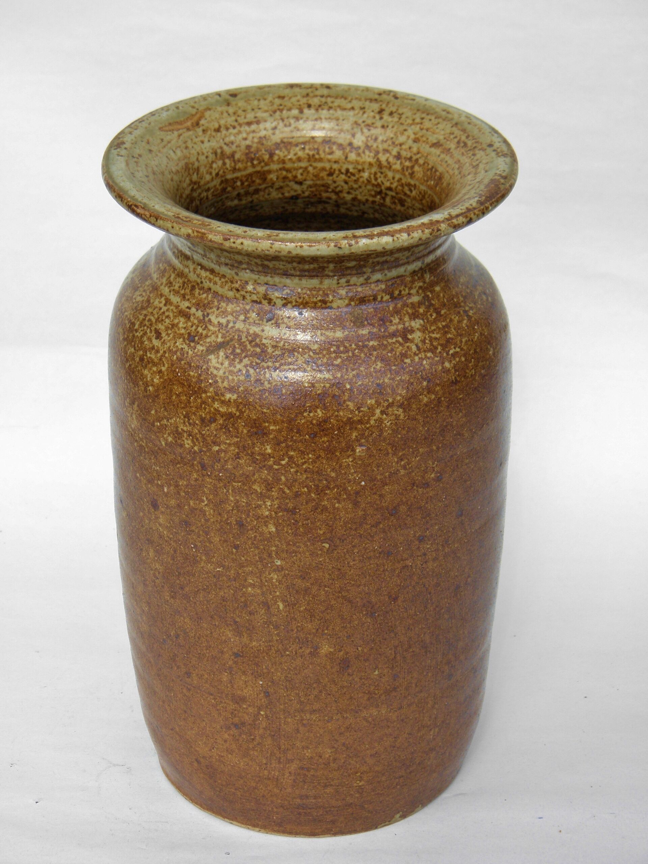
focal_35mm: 89
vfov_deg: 22.0
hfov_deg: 16.6
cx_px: 324
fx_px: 2221
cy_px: 432
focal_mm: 16
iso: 100
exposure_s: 1/200
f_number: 4.5
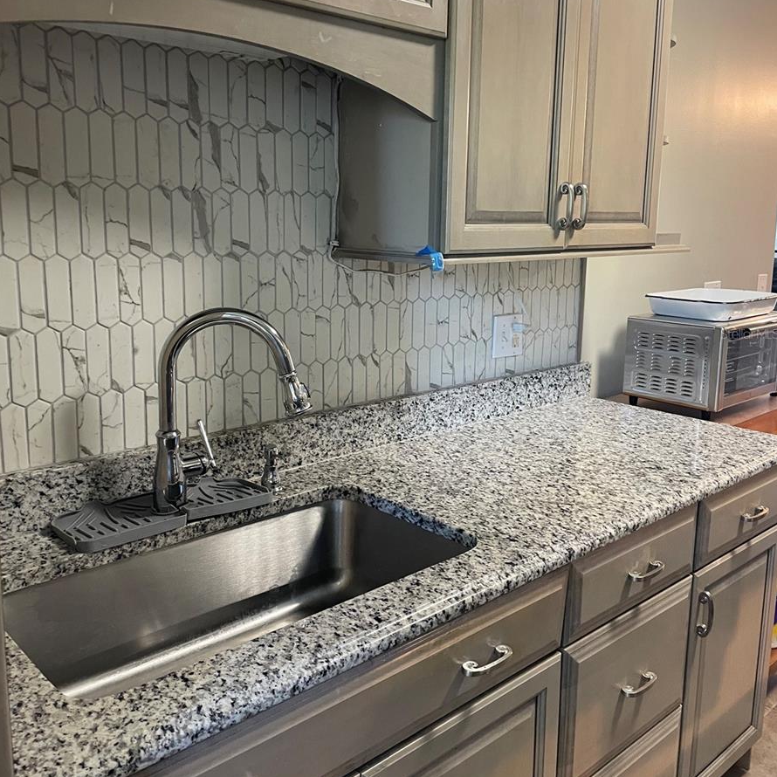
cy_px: 333
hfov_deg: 52.5
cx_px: 389
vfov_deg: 52.4
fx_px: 787
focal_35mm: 31
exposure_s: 1/60
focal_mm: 4.2
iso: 200
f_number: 1.6
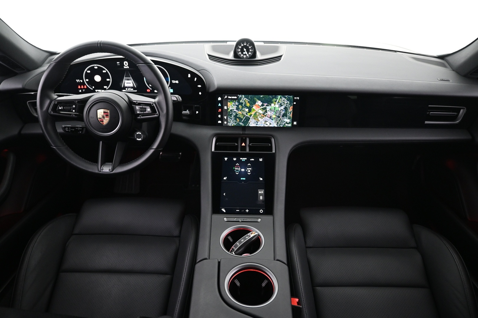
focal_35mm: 24
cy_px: 159
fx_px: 319
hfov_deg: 73.7
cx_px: 239
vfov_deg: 53.1
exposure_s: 1/15
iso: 1600
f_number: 3.5
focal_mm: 16
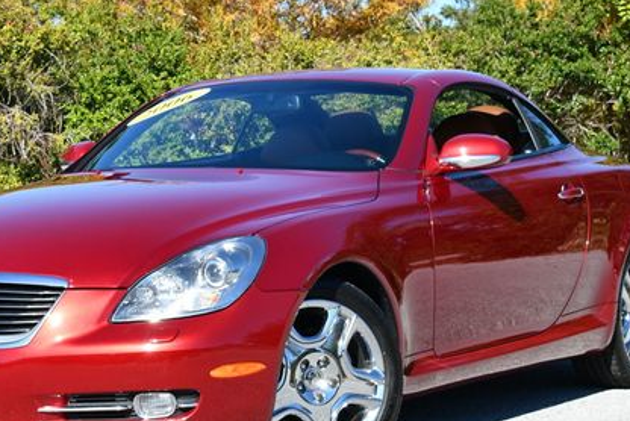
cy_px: 200
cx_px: 224
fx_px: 2049
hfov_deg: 17.4
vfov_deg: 11.7
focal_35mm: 117
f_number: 8
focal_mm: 38
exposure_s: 1/250
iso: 140
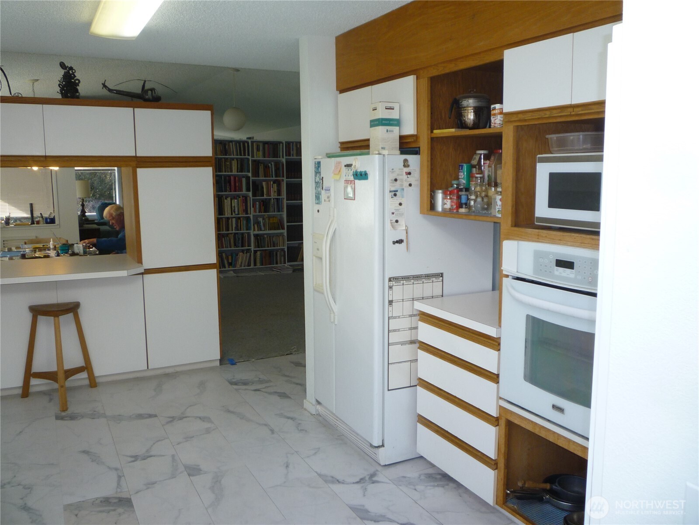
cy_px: 262
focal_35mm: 29
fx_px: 586
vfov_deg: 48.2
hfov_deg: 61.7
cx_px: 350
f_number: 3.3
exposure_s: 1/100
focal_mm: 5.2
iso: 100
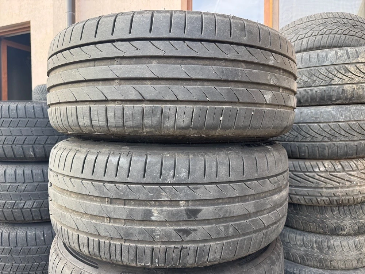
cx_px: 182
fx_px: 253
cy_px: 137
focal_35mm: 24
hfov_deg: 71.6
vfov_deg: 56.8
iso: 80
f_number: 1.78
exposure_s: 1/161
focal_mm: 6.76
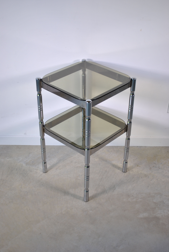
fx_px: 337
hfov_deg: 28.2
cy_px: 126
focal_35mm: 48
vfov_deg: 41.1
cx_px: 84
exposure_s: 1/60
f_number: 4.8
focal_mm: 32
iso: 200
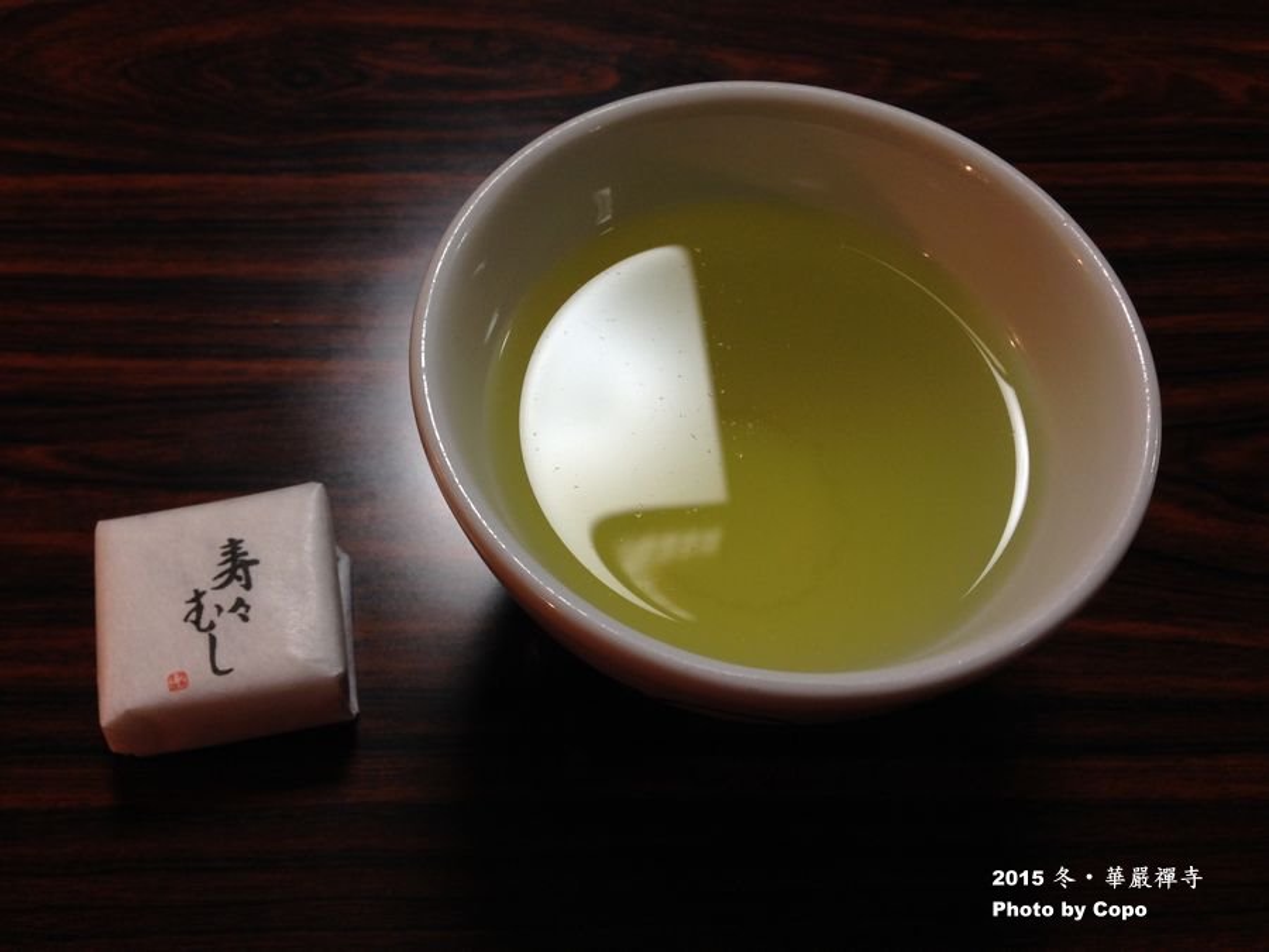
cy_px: 476
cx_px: 634
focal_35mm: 33
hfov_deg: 55.4
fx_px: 1210
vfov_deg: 42.9
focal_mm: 4.12
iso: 64
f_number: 2.4
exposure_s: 1/20
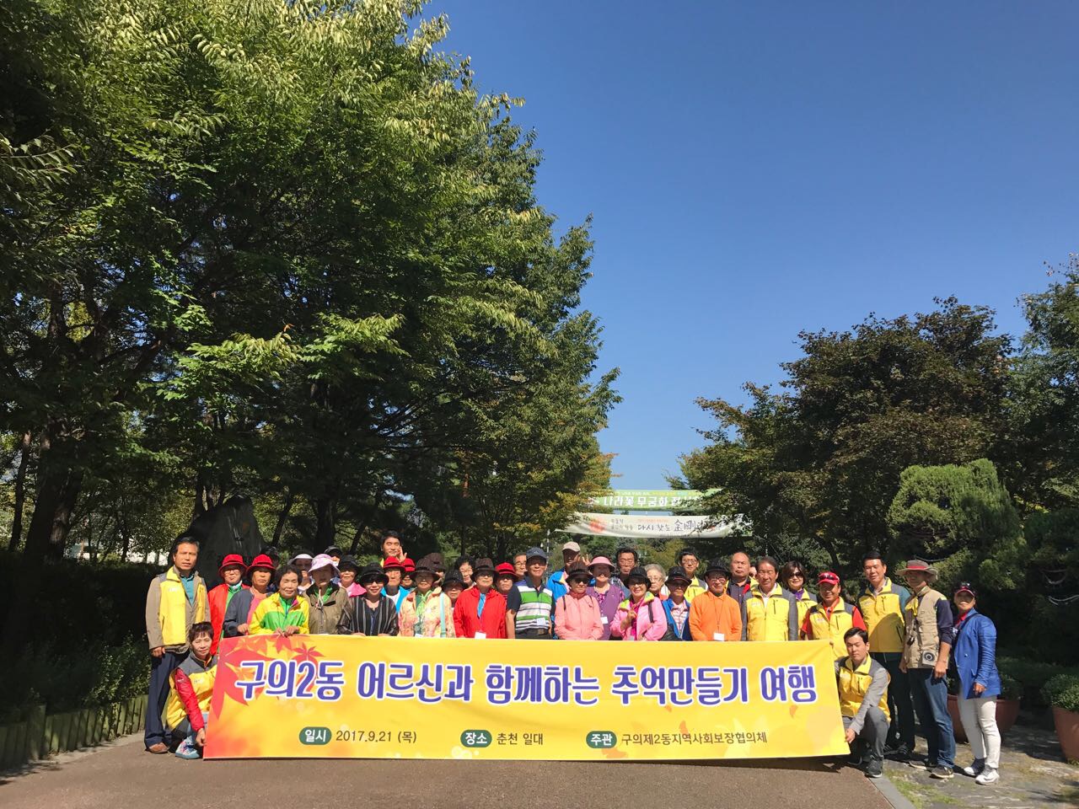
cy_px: 404
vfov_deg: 49.7
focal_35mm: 28
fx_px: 873
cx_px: 540
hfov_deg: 63.4
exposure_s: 1/2179
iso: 20
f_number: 1.8
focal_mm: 3.99
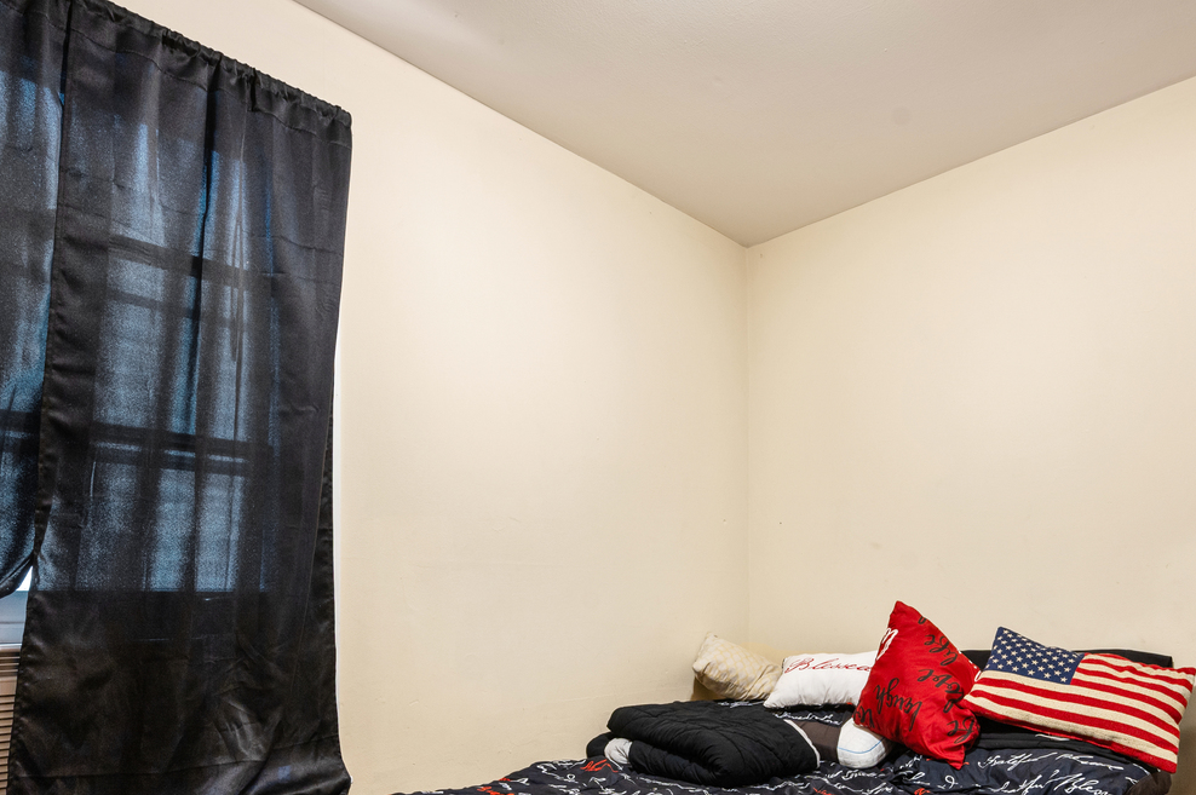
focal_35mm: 23
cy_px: 595
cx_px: 693
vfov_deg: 52.6
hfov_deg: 75.6
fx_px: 763
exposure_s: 1/1.25
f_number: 8
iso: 250
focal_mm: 14
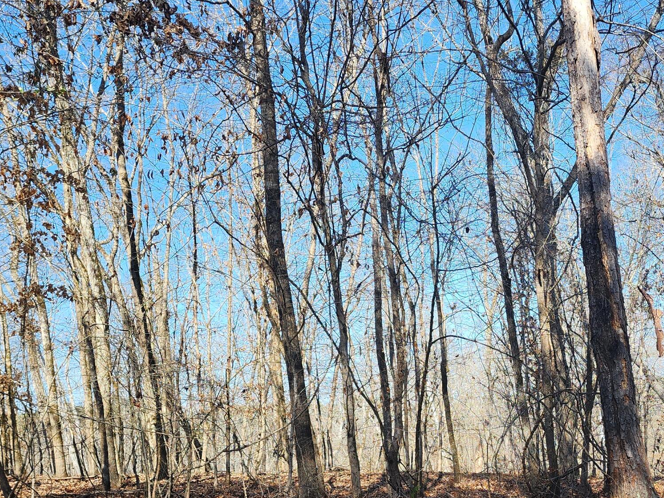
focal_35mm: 46
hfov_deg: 39.4
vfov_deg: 30.8
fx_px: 882
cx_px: 544
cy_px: 396
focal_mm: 6.4
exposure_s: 1/387
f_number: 1.8
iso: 12
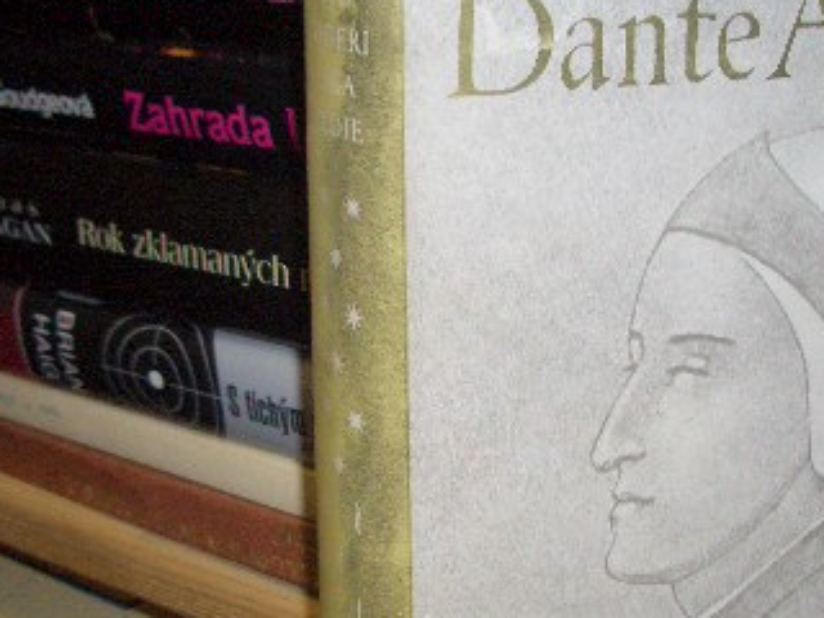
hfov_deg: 27.5
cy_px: 438
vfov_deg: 20.9
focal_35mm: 70
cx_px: 587
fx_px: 1666
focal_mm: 5.8
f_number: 2.6
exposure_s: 1/60
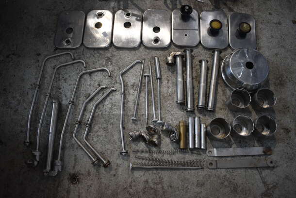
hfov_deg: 67.3
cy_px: 99
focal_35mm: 27
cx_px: 148
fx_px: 222
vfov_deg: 48.0
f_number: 3.5
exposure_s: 1/125
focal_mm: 18
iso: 900
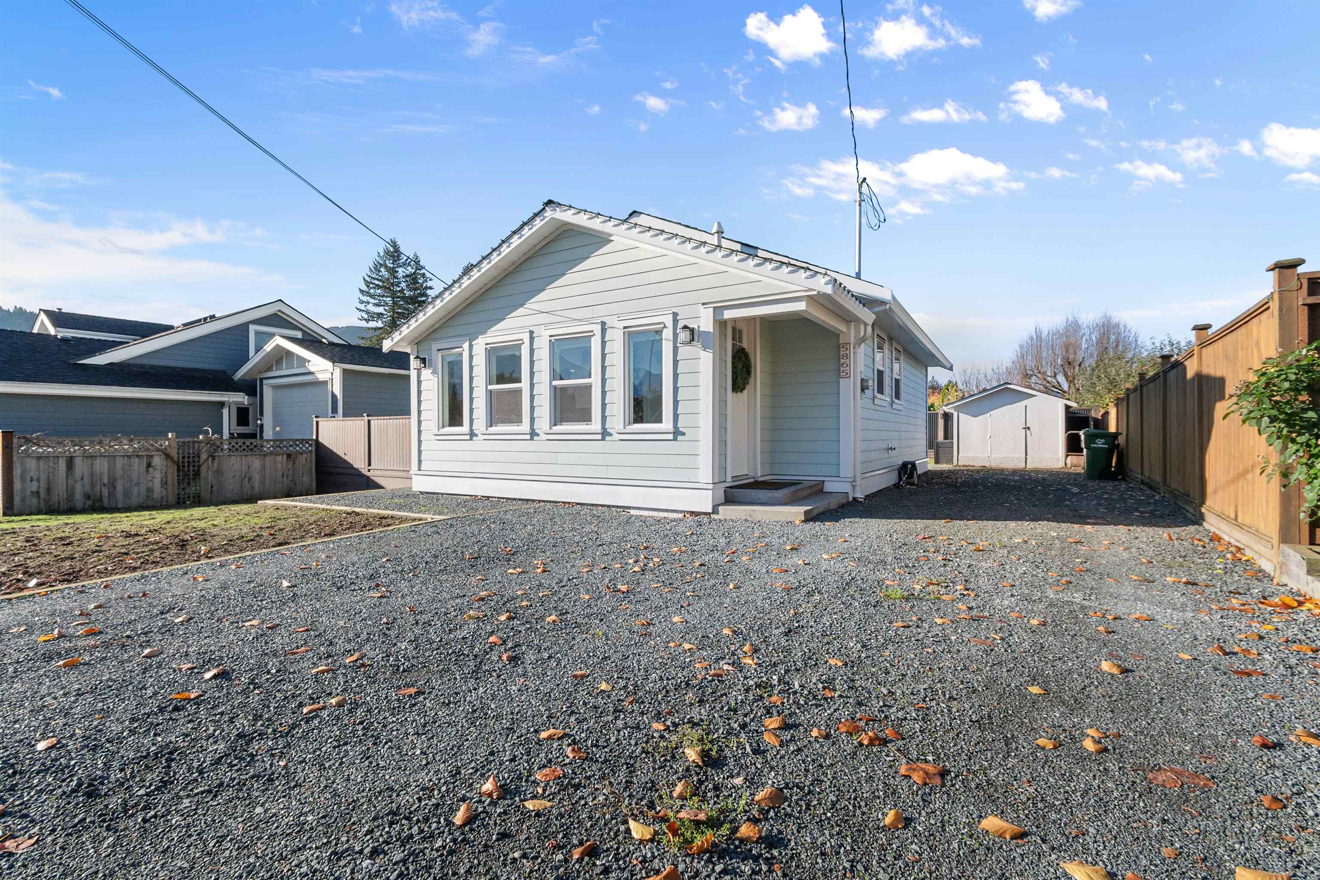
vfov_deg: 77.3
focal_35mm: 15
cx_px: 660
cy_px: 440
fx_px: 550
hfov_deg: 100.4
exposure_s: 1/1000
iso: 320
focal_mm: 10
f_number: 7.1
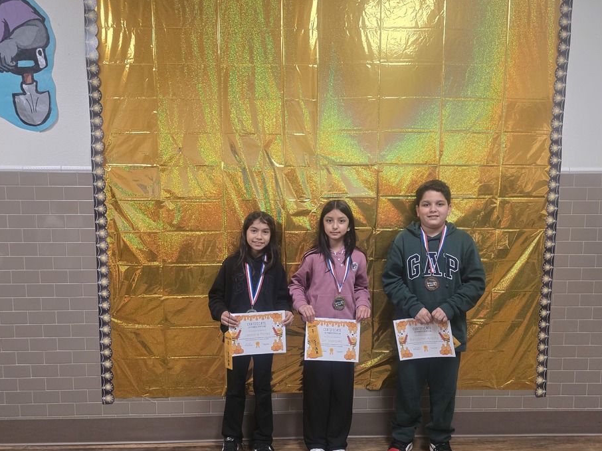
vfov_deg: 53.0
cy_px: 230
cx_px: 313
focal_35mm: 26
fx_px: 452
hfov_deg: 67.3
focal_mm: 6.3
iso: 640
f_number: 1.7
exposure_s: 1/120
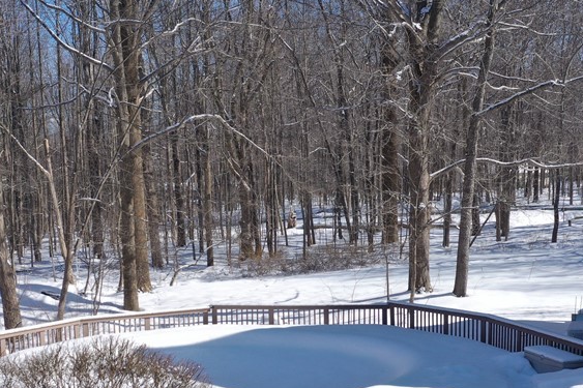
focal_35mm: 54
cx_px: 313
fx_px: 874
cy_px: 302
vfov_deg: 24.7
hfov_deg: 36.9
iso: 100
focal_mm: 10.26
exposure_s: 1/500
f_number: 5.6
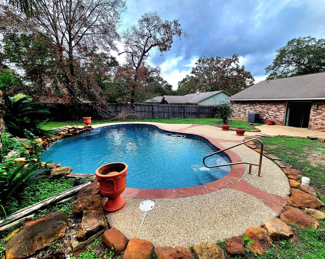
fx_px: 135
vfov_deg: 88.0
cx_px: 179
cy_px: 127
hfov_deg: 100.4
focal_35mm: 14
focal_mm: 2.2
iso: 50
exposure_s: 1/909
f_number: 2.2
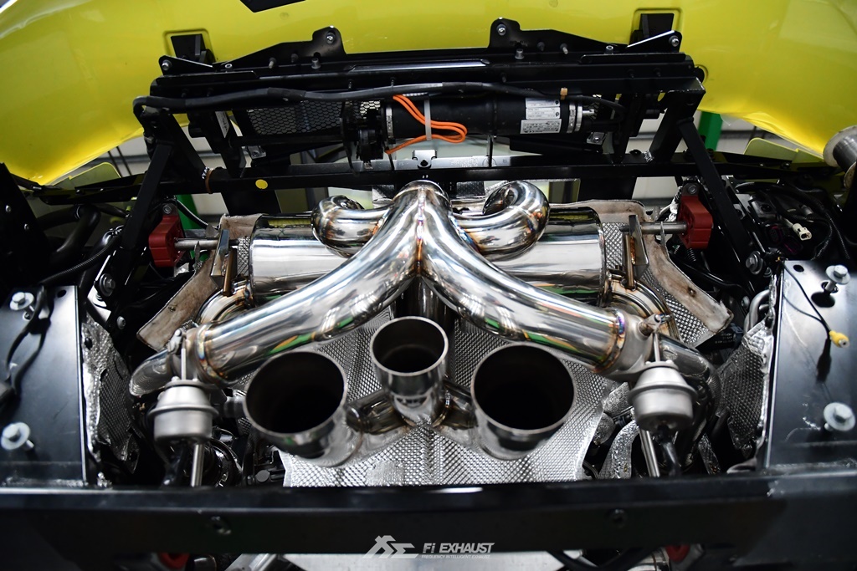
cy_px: 286
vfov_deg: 53.1
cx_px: 428
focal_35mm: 24
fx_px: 571
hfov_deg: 73.7
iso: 2500
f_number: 2.8
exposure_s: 1/320
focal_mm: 16
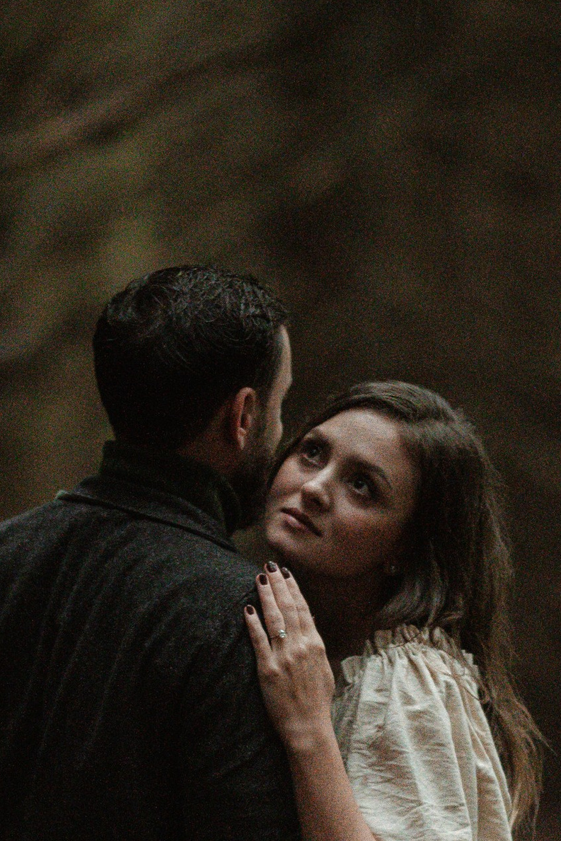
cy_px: 927
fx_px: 10188
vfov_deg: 4.7
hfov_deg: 3.2
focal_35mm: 436
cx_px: 237
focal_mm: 135
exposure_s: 1/200
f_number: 1.8
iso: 4000
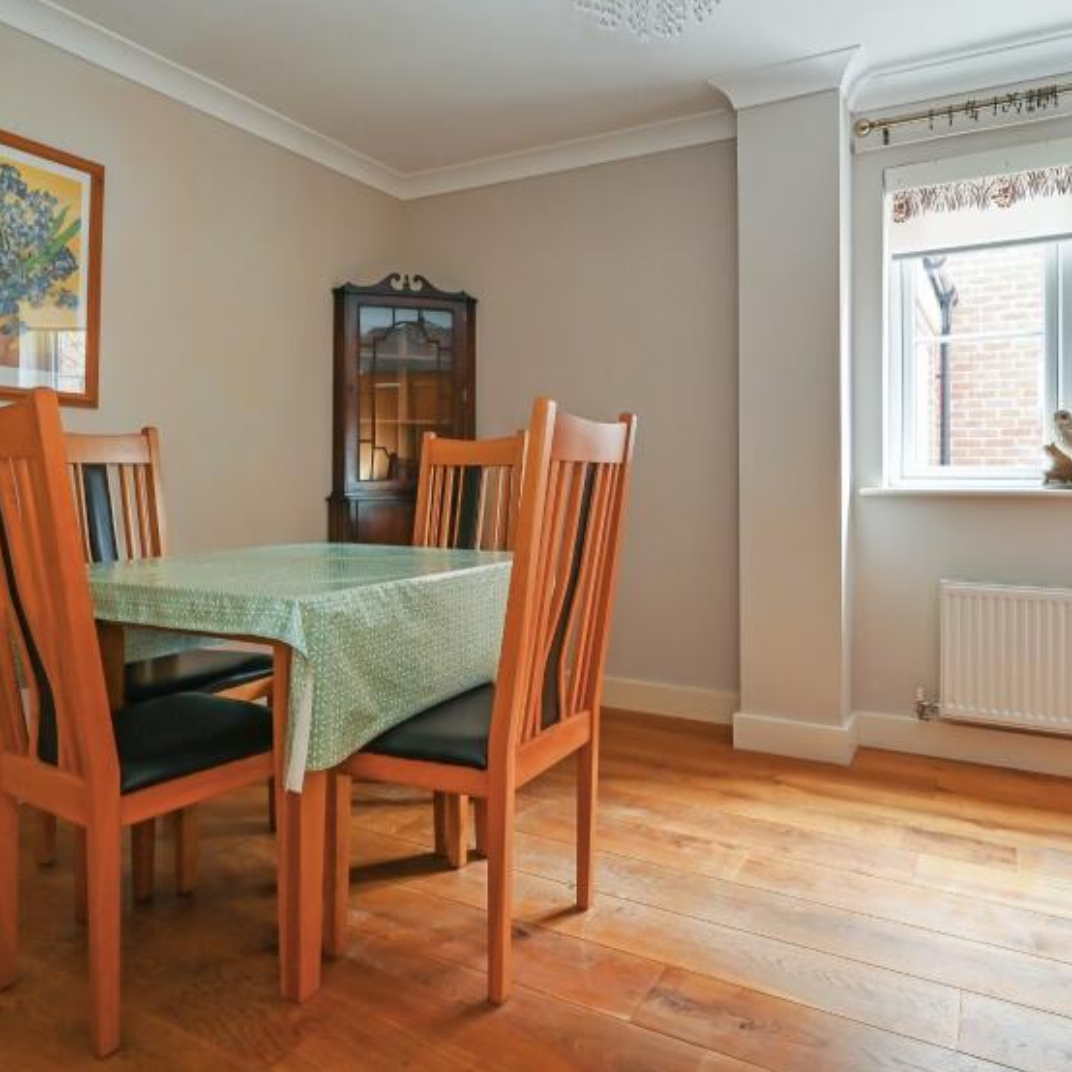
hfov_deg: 69.2
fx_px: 771
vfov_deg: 69.5
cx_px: 615
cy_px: 486
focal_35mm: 22
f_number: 8
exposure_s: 1/3
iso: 400
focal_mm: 14
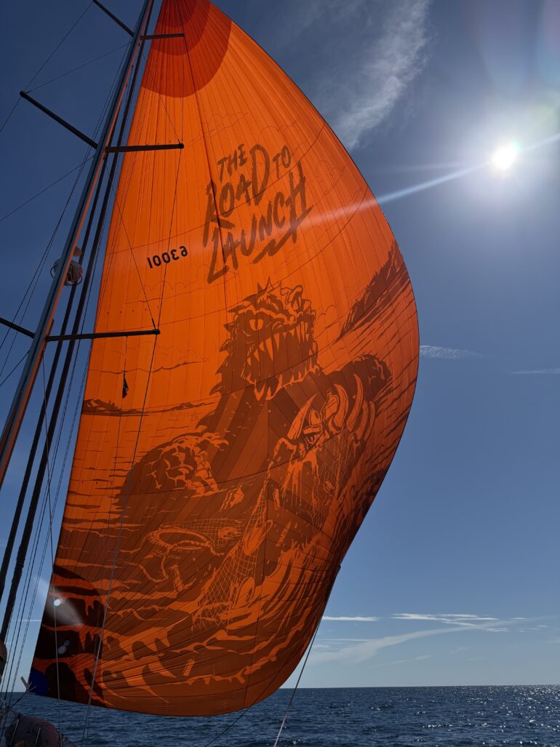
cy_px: 374
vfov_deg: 71.6
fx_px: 518
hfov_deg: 56.8
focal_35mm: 24
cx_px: 280
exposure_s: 1/11905
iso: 100
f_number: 1.78
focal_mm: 6.76
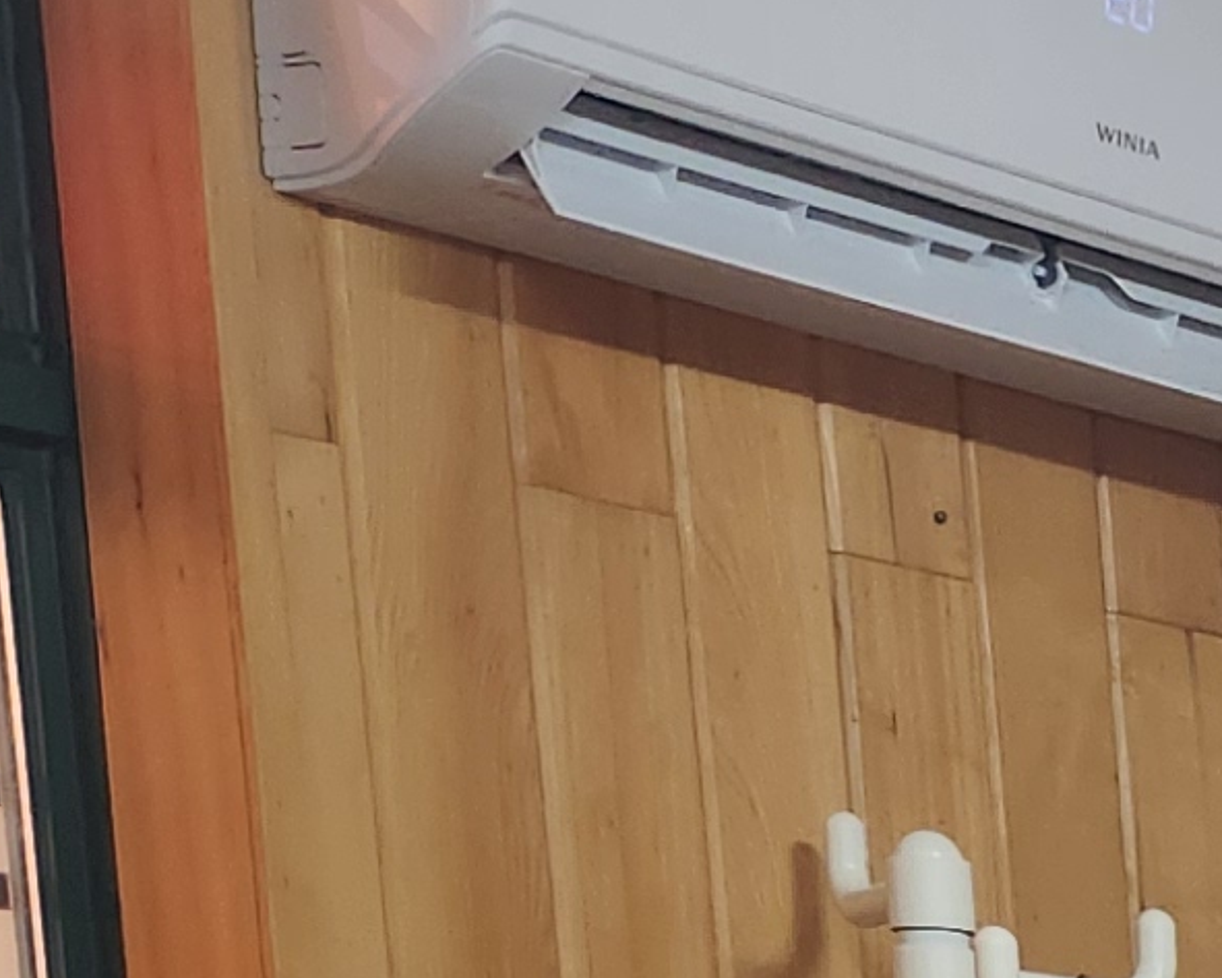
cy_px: 2262
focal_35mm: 152
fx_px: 5498
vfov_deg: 9.2
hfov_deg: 9.9
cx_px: 3577
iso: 100
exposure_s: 1/120
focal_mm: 5.4
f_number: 1.8
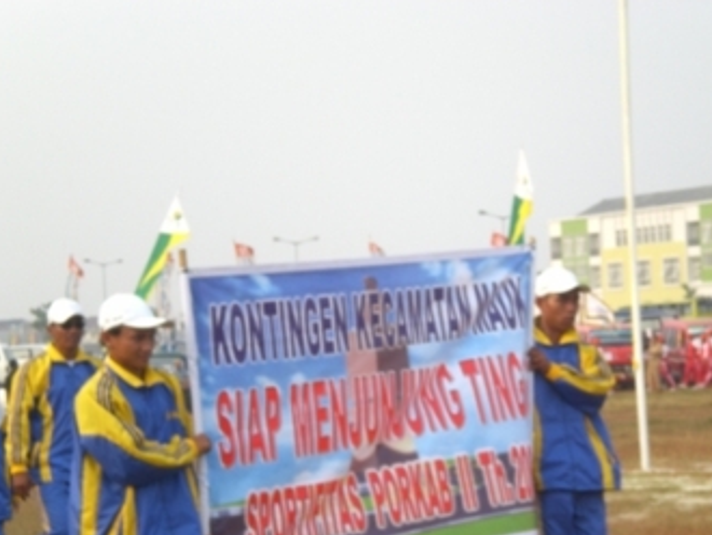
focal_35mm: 138
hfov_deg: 14.3
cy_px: 317
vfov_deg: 10.8
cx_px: 412
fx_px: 2841
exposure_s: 1/200
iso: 100
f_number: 5.9
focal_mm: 18.9
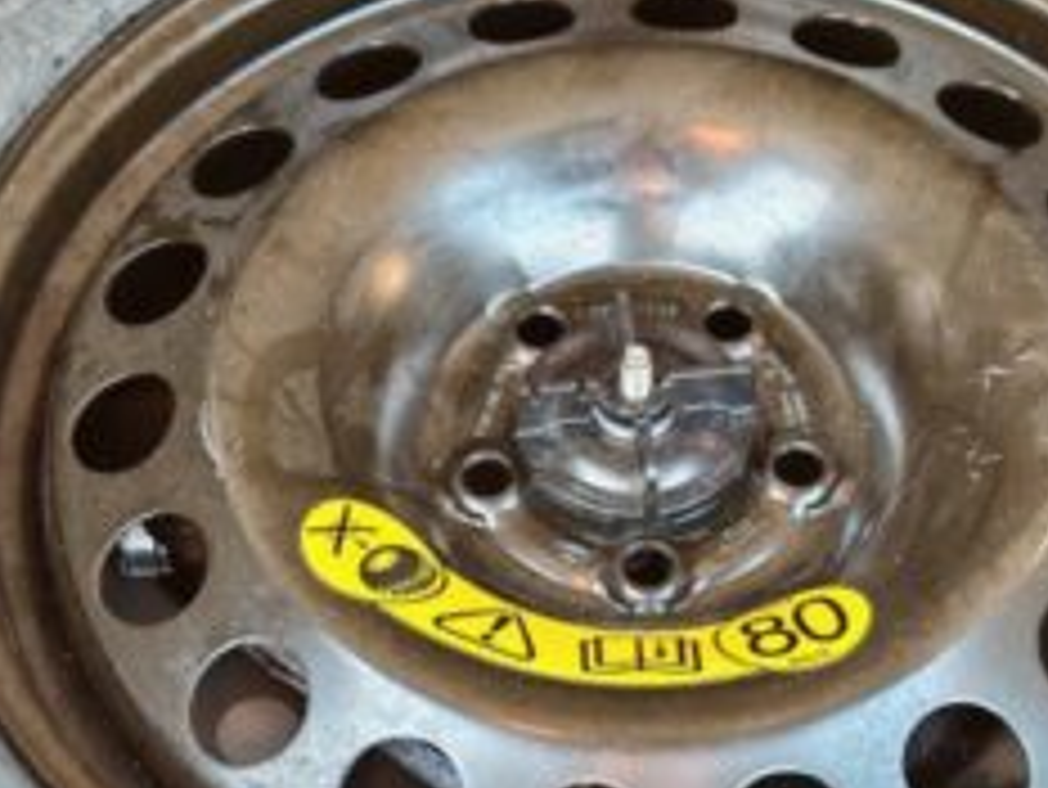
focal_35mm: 89
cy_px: 545
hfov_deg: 22.0
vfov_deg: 16.6
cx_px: 499
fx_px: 2696
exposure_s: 1/50
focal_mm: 6.83
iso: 200
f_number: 2
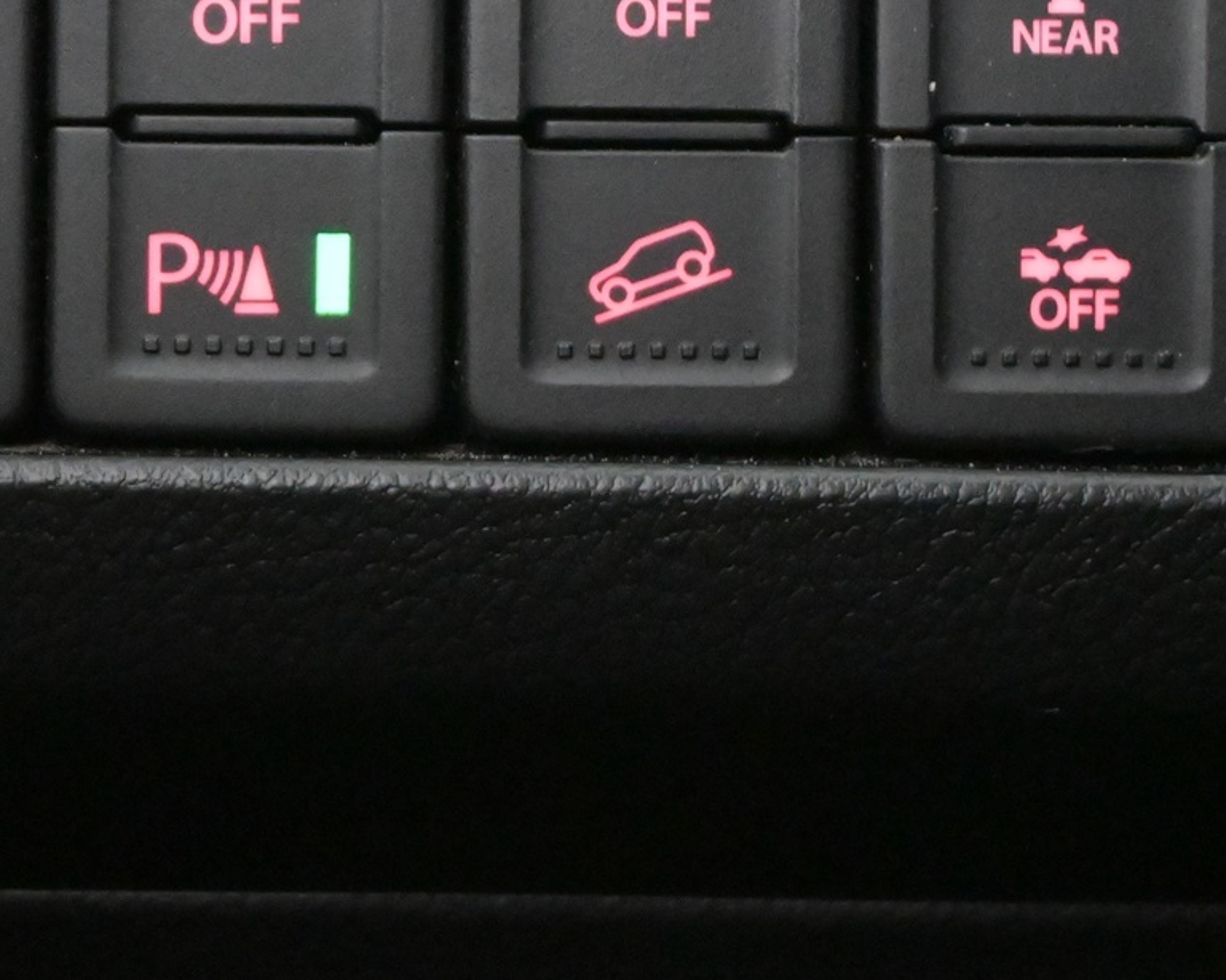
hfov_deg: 18.9
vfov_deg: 15.1
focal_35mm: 101
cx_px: 425
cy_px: 134
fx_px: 3664
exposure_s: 1/50
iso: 11400
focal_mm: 34
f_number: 5
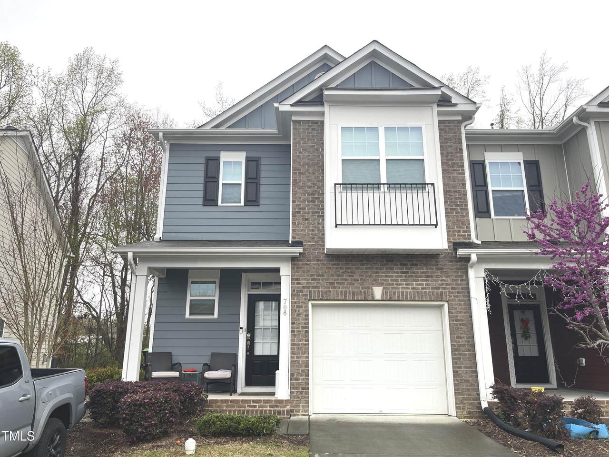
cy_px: 228
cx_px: 304
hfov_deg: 69.4
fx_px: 440
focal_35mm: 25
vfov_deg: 54.9
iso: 32
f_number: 1.6
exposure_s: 1/141
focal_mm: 5.1
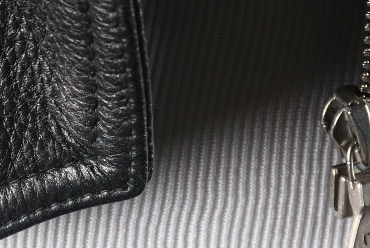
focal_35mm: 492
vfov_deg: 2.8
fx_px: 5061
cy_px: 76
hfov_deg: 4.2
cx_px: 163
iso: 200
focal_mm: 140
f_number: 10
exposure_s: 1/125
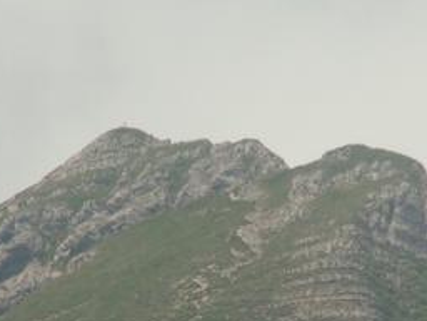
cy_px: 251
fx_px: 12940
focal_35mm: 1049
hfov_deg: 1.9
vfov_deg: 1.4
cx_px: 242
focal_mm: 69.45
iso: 50
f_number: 7.1
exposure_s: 1/250
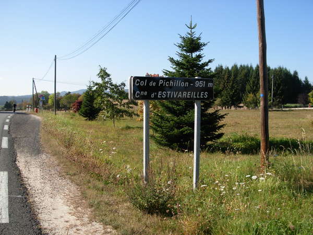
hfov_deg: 49.0
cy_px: 118
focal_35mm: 38
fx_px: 344
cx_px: 156
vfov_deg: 37.7
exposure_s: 1/861
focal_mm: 6.3
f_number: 2.9
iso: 79
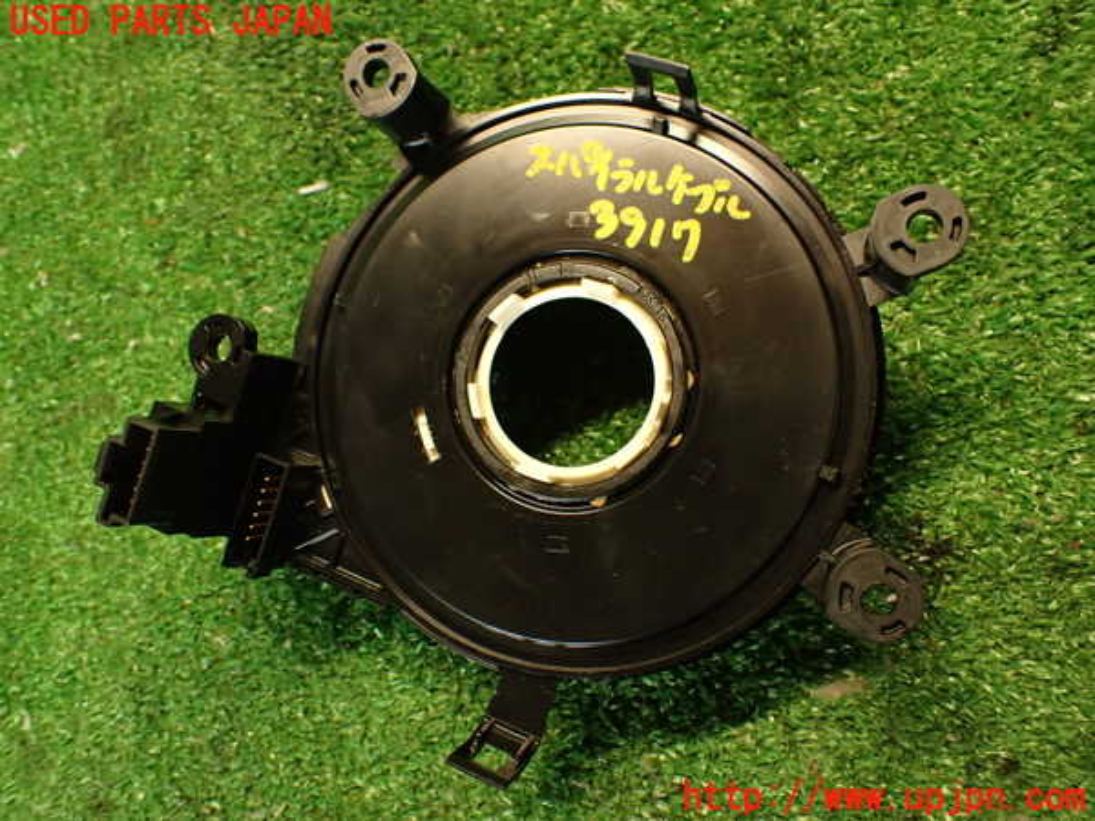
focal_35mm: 32
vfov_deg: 44.2
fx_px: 1012
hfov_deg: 56.8
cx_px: 548
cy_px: 410
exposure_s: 1/30
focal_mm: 5.79
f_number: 2.4
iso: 500
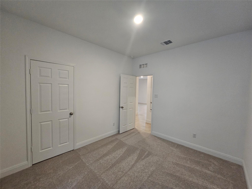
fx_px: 95
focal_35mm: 13
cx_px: 126
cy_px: 94
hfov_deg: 106.2
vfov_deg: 89.9
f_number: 2.2
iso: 250
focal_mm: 2.2
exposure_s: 1/60
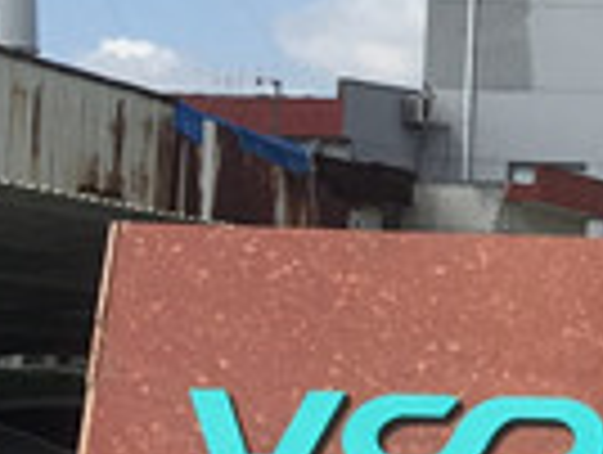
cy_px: 333
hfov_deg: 9.8
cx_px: 1552
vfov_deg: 8.6
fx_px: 3019
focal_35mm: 173
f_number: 2.2
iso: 32
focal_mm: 4.15
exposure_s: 1/2198
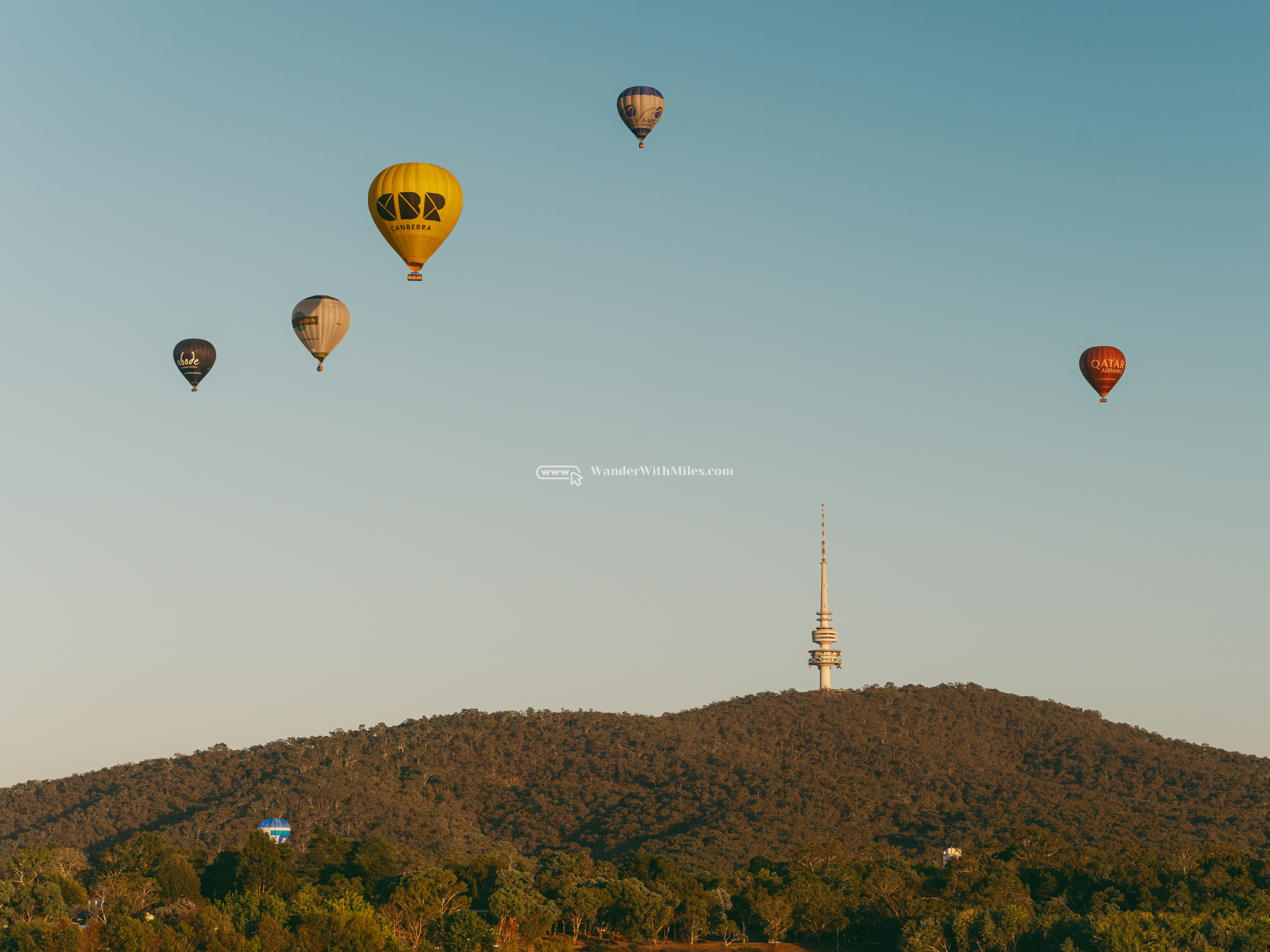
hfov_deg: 22.5
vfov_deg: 17.0
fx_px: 3192
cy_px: 476
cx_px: 635
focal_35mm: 87
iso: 800
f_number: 11
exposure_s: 1/20
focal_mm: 110
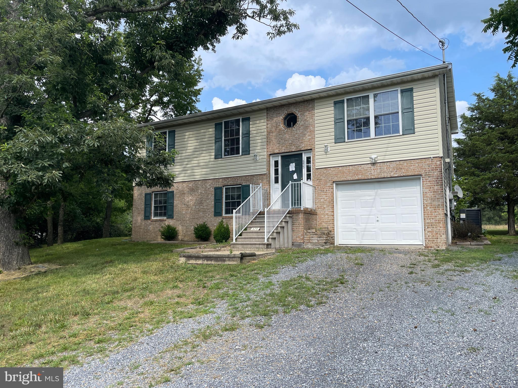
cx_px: 259
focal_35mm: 26
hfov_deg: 67.3
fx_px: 389
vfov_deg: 53.1
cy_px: 194
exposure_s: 1/2123
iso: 32
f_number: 1.6
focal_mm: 5.1
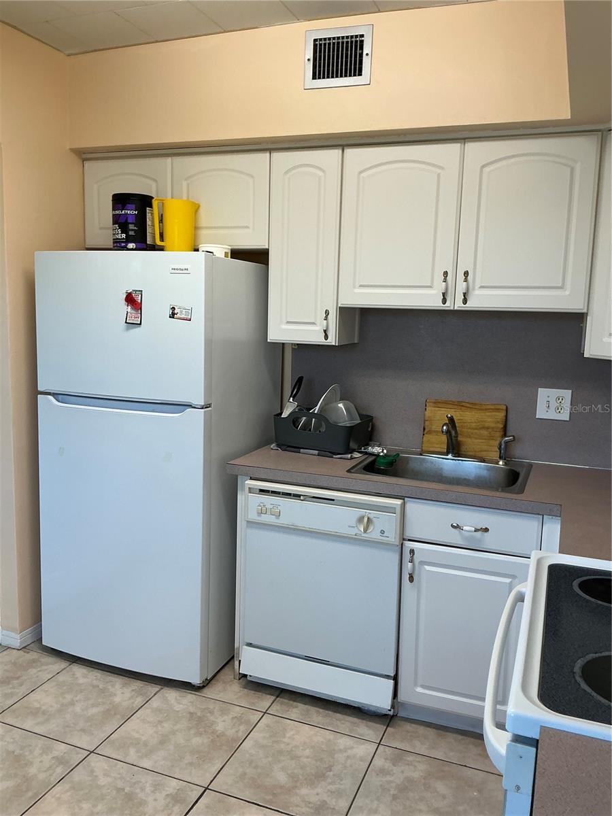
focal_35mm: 28
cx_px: 306
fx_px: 660
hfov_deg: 49.7
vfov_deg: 63.4
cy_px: 408
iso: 40
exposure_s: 1/60
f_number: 1.8
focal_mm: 3
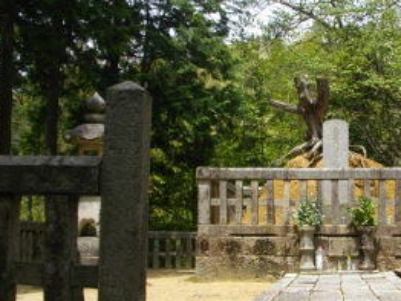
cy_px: 150
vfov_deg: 24.1
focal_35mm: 61
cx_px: 326
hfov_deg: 30.8
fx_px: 707
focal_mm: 5.7
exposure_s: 1/800
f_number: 2.9
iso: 100
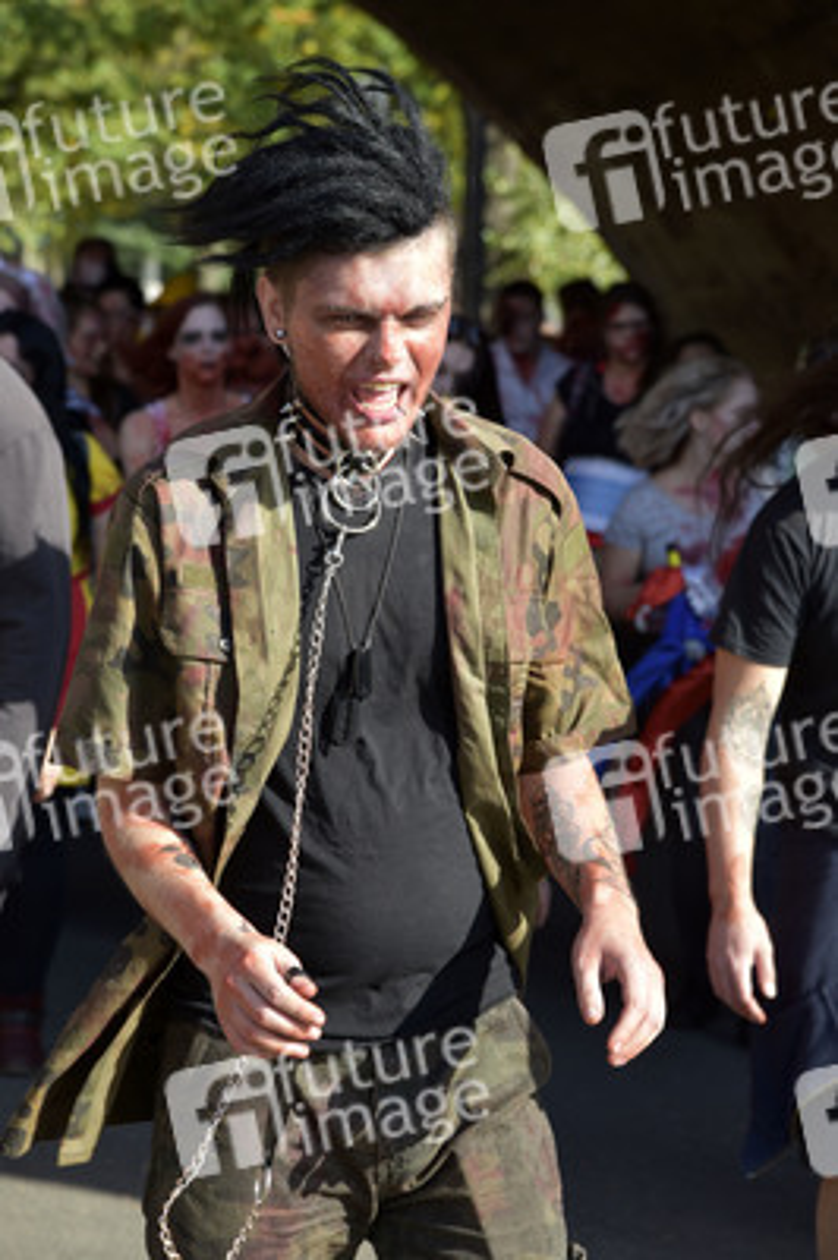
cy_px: 630
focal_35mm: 120
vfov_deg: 17.1
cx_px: 419
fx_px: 4197
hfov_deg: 11.4
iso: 280
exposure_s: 1/250
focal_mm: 120
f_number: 8
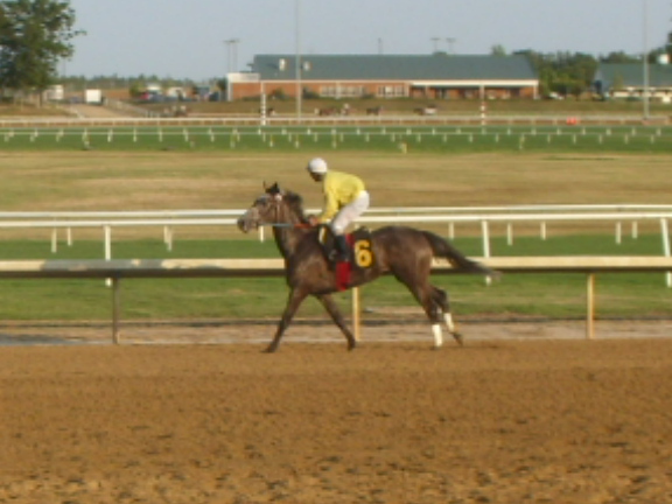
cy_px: 252
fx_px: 738
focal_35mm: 38
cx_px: 336
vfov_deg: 37.7
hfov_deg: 49.0
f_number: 4.9
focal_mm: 6.3
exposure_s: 1/201
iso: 50
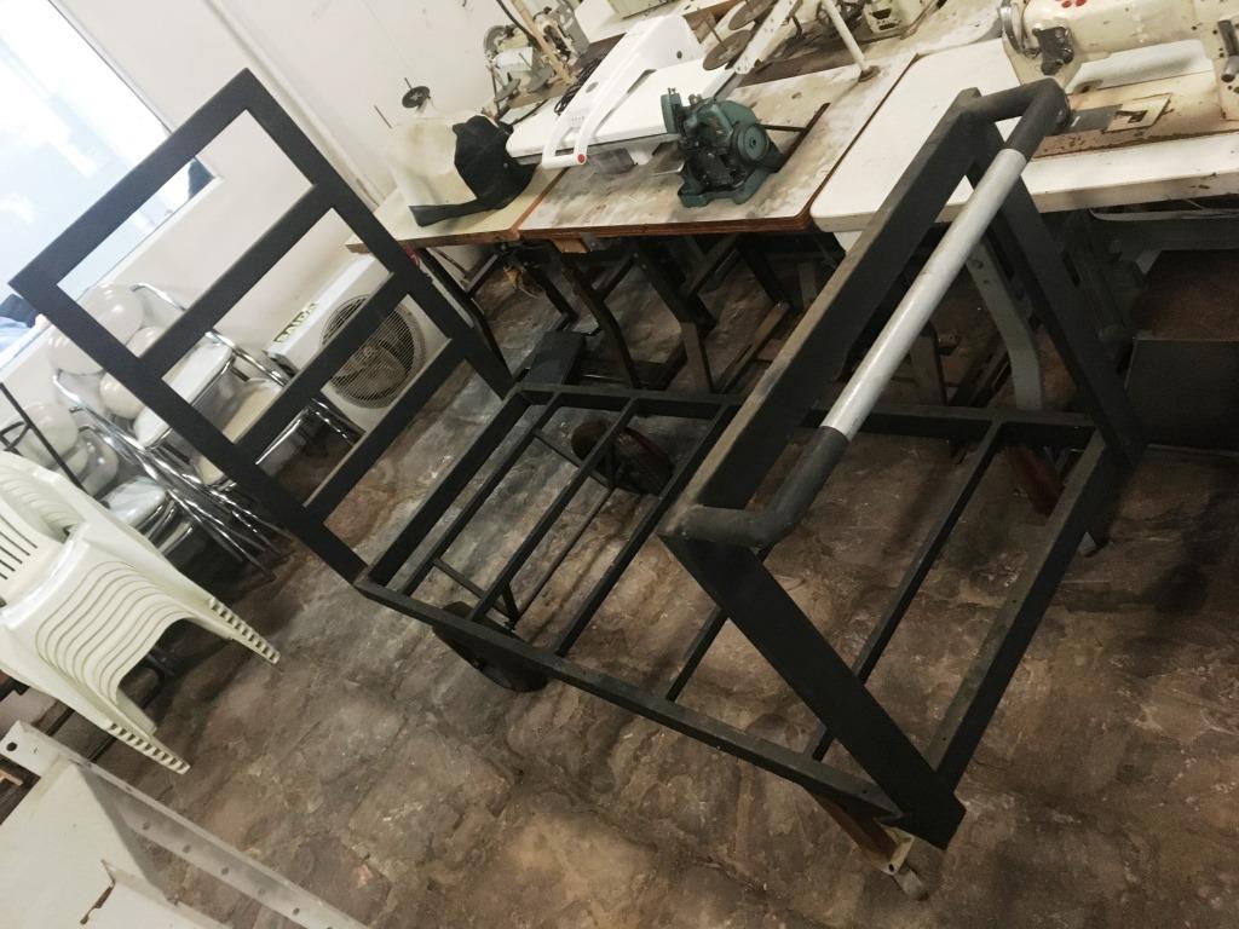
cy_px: 464
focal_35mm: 29
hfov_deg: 61.7
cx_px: 620
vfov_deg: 48.2
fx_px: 1038
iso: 250
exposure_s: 1/15
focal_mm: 4.15
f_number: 2.2
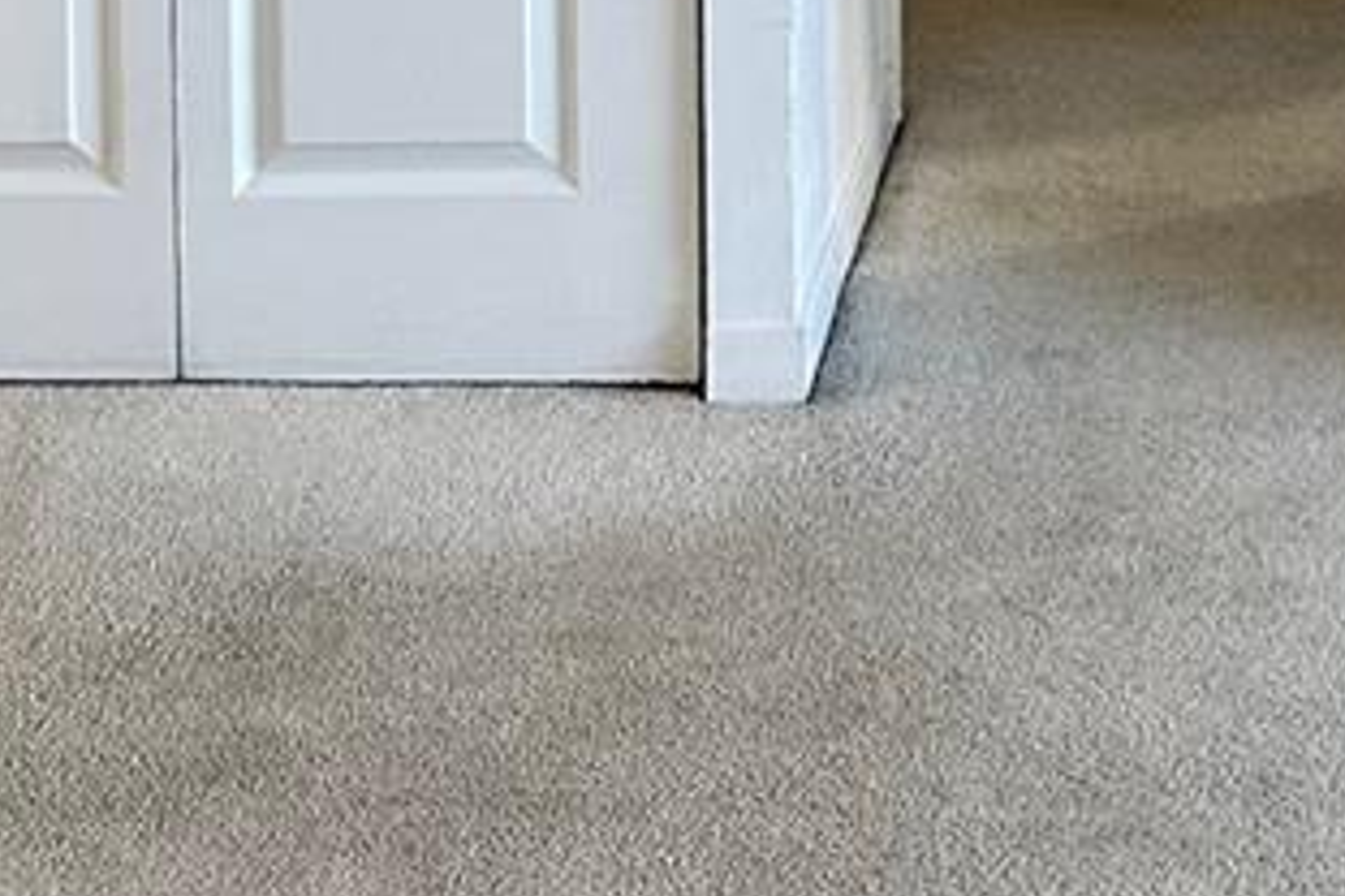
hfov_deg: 20.8
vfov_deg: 12.8
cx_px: 1207
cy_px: -793
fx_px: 3586
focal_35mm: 96
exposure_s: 1/120
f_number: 1.78
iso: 200
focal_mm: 6.86
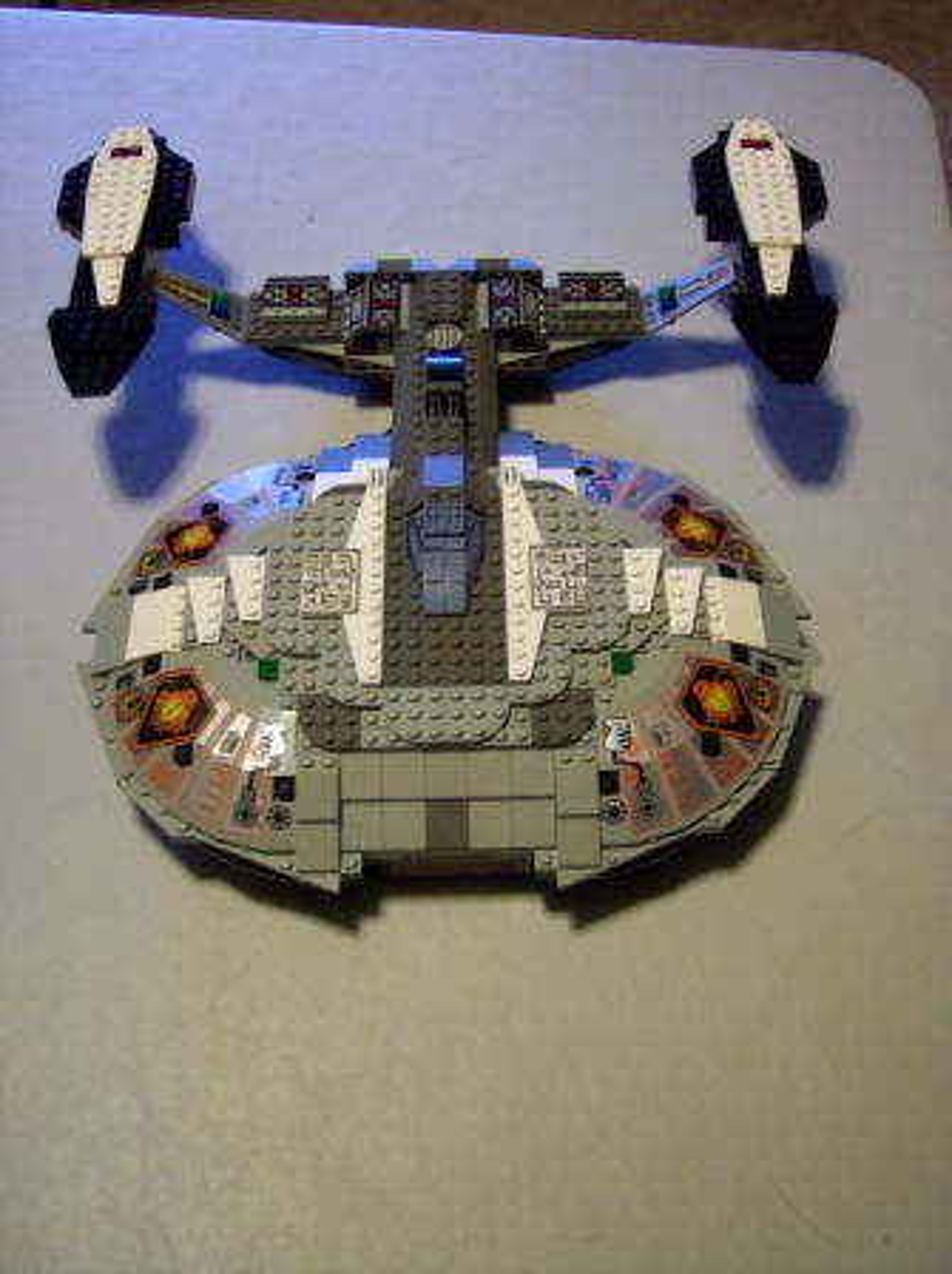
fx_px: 1396
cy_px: 637
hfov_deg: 37.7
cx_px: 476
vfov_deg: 49.0
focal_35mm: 38
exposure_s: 1/30
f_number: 2.8
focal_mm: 8
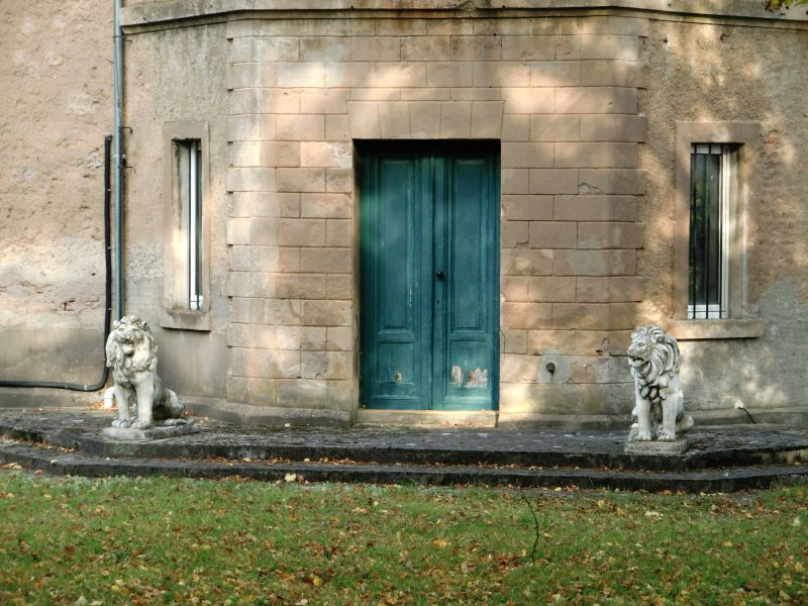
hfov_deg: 18.7
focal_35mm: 105
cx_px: 404
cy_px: 303
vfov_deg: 14.1
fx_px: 2451
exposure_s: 1/100
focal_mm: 18.8
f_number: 5
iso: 125
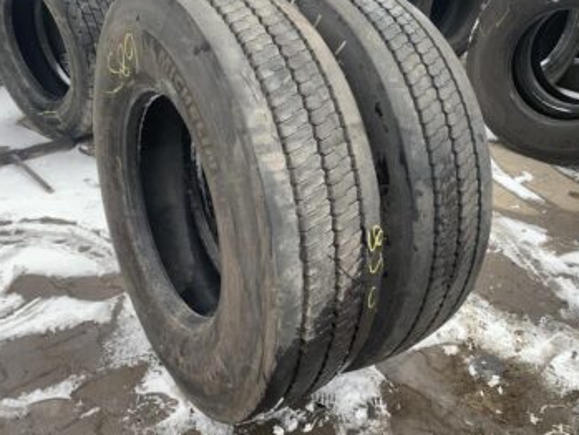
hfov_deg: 56.8
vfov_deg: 44.1
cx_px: 294
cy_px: 198
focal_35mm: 32
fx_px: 535
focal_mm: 4.25
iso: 25
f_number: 1.8
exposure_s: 1/173
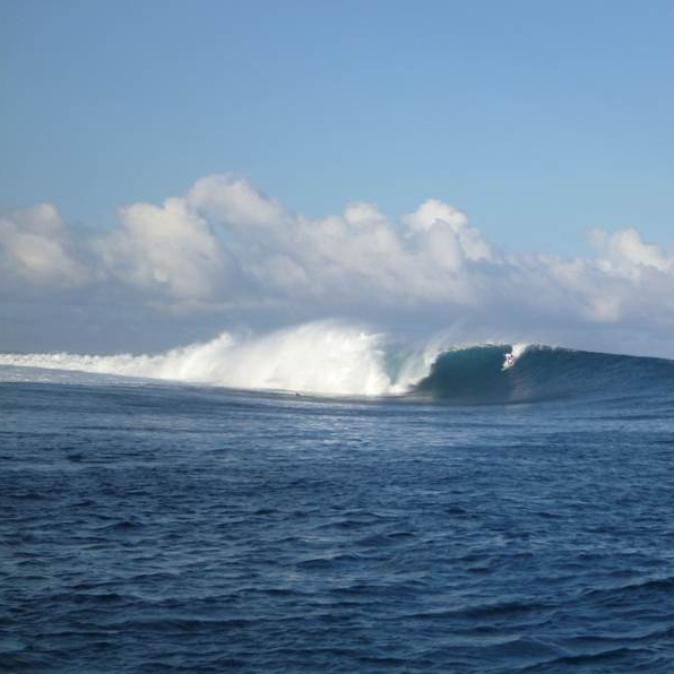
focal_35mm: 102
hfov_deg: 17.0
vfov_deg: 17.1
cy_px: 337
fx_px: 2247
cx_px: 450
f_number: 5.6
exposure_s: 1/400
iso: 100
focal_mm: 15.3
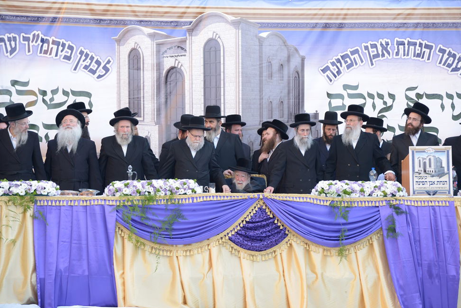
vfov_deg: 13.3
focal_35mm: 103
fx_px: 1319
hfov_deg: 19.8
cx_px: 235
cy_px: 156
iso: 320
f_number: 5.6
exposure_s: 1/125
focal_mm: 98
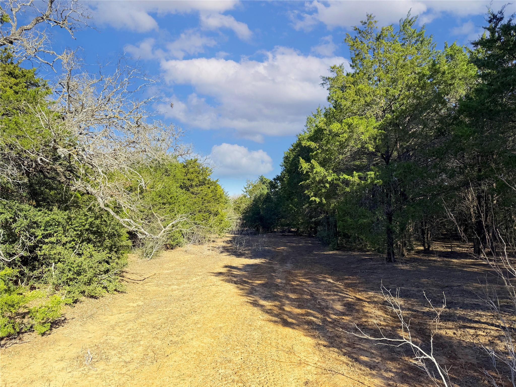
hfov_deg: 71.6
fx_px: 358
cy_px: 194
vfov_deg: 56.8
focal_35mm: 24
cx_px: 258
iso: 80
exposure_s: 1/3021
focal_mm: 6.76
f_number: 1.78
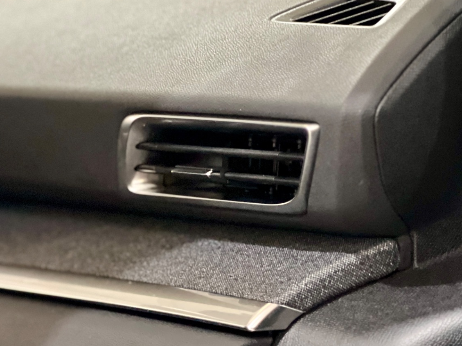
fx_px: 1748
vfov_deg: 11.3
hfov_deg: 15.0
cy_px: 204
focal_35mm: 131
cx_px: 82
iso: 800
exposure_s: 1/15
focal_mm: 9
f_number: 2.8
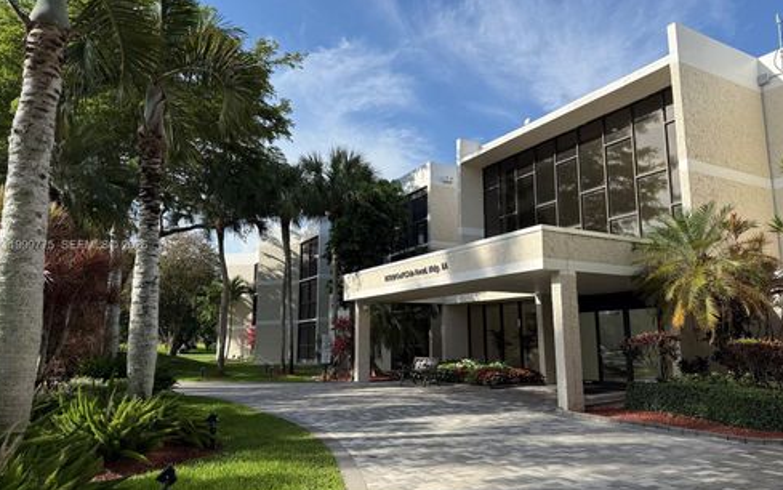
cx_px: 392
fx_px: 555
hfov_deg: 70.4
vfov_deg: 47.6
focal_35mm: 26
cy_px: 246
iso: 80
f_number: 1.78
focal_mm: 6.76
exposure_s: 1/3425
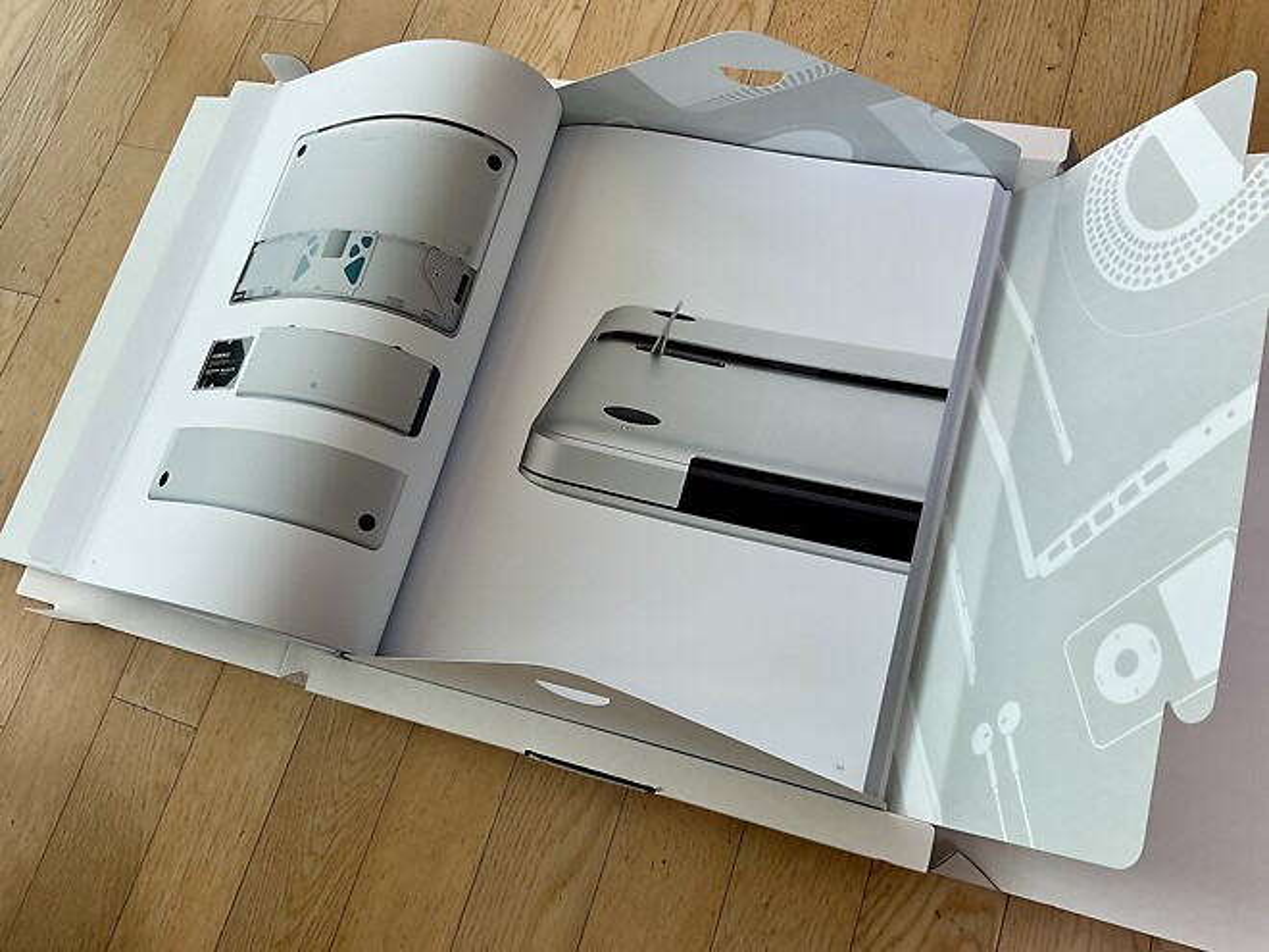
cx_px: 634
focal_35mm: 29
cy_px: 476
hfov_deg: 61.7
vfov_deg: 48.2
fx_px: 1063
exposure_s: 1/60
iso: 40
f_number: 1.8
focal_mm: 3
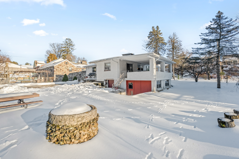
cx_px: 120
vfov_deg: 75.5
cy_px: 80
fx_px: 103
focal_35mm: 16
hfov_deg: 98.5
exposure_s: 1/800
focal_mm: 15.5
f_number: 6.3
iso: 800
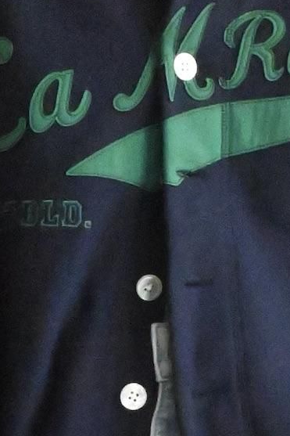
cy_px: 843
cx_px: 150
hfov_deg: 7.6
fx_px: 2176
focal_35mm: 180
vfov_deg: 10.6
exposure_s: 1/500
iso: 12800
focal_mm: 24
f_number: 11
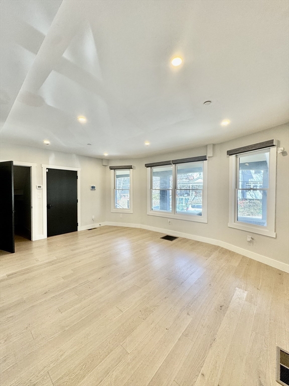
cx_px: 144
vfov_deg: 102.1
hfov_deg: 85.7
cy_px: 193
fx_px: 156
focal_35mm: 14
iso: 160
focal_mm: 2.22
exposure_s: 1/120
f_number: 2.2
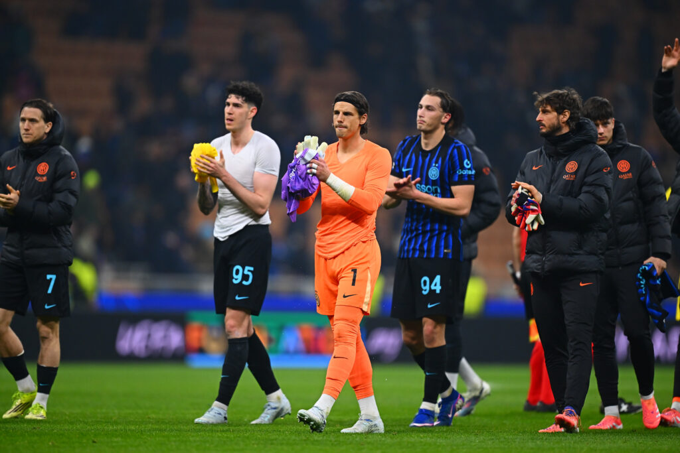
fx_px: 7556
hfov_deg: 5.2
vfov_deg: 3.4
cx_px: 340
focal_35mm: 400
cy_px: 226
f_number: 2.8
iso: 2000
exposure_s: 1/1600
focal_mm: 400
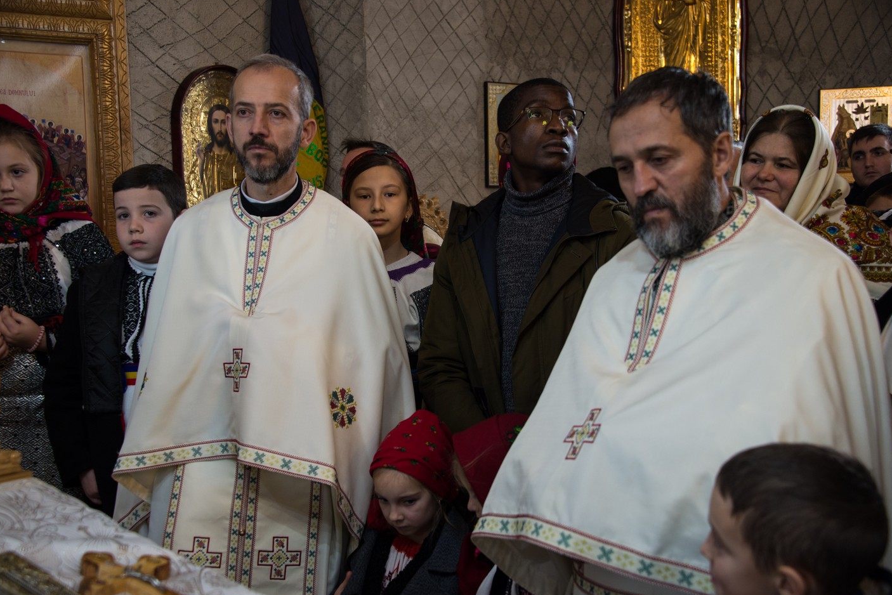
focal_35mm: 49
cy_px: 299
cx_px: 449
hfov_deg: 40.3
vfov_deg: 27.5
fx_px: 1214
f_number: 4.2
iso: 900
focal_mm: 48
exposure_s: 1/30
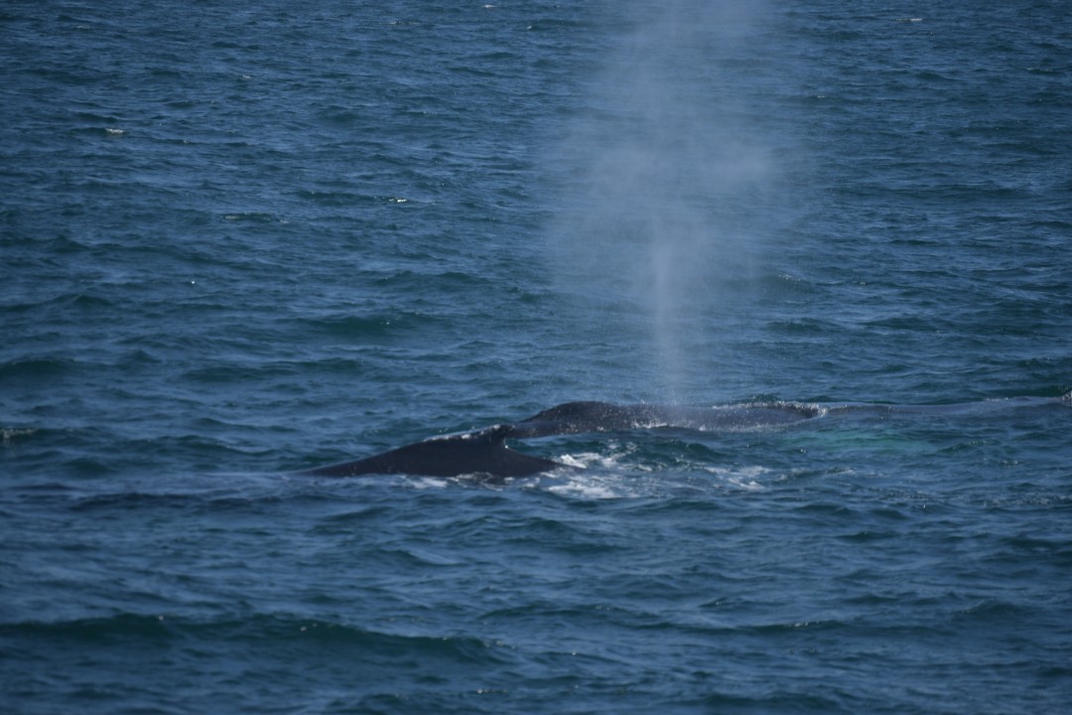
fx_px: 8933
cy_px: 358
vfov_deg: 4.6
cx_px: 536
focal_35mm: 300
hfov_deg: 6.9
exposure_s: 1/1600
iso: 200
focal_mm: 200
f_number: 5.6
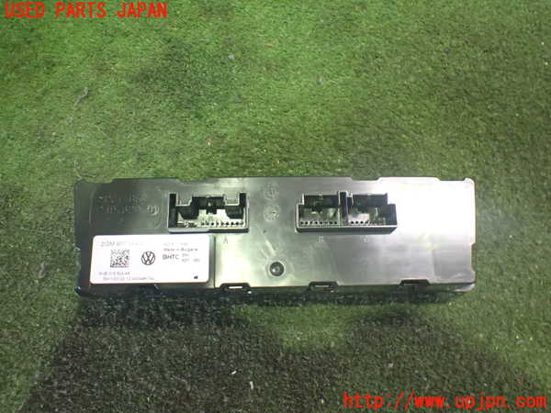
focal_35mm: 30
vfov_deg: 46.8
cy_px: 206
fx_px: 478
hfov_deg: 60.0
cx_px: 276
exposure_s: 1/30
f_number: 2.3
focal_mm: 5.4
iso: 1000
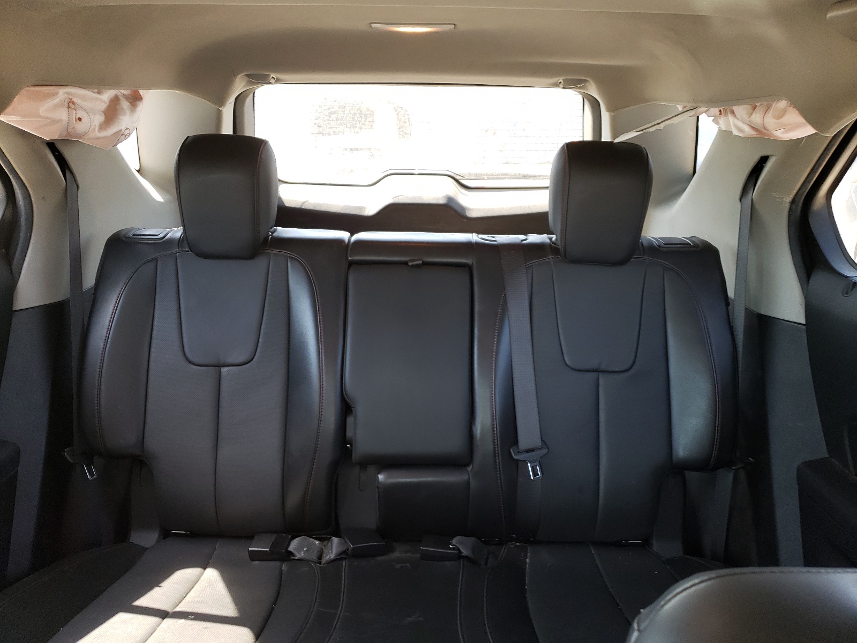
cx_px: 428
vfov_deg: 53.1
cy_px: 322
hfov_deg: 67.3
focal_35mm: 26
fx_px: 644
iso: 101
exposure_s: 1/60.2
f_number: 1.5
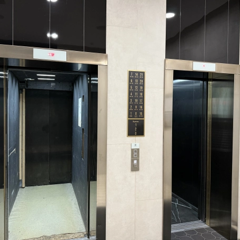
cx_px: 118
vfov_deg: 55.6
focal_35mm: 29
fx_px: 227
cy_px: 118
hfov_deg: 55.6
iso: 250
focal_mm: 6.76
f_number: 1.78
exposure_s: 1/50
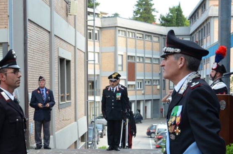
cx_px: 73
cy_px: 116
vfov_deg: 17.3
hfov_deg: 25.9
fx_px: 504
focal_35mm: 78
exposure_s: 1/125
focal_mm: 32
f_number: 8
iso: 400
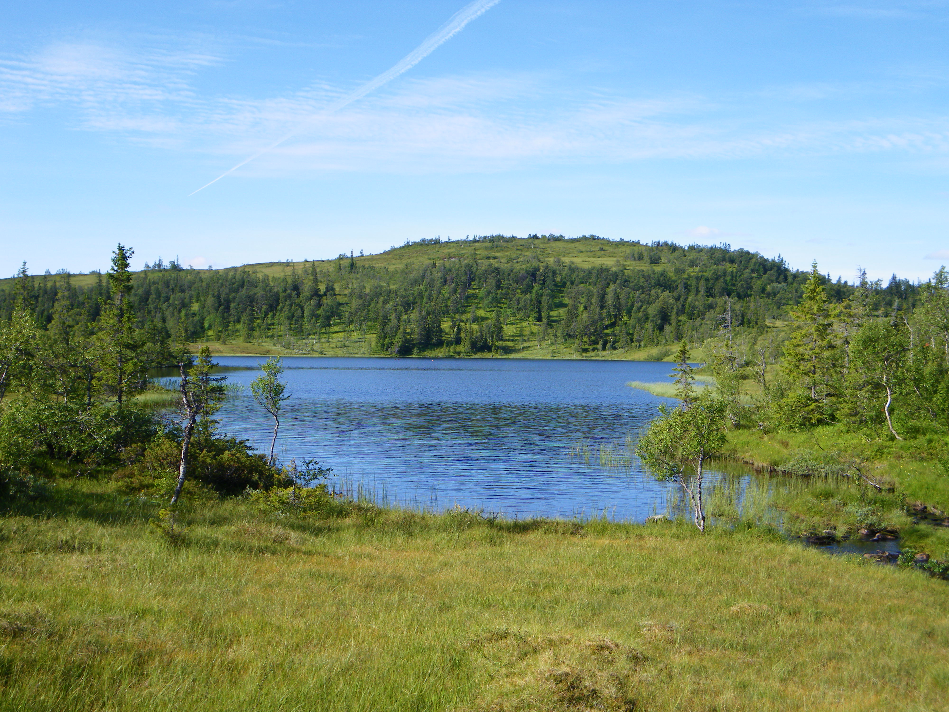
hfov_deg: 47.9
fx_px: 1069
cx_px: 474
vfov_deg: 36.8
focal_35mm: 39
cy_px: 356
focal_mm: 6.9
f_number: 3
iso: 64
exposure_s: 1/400
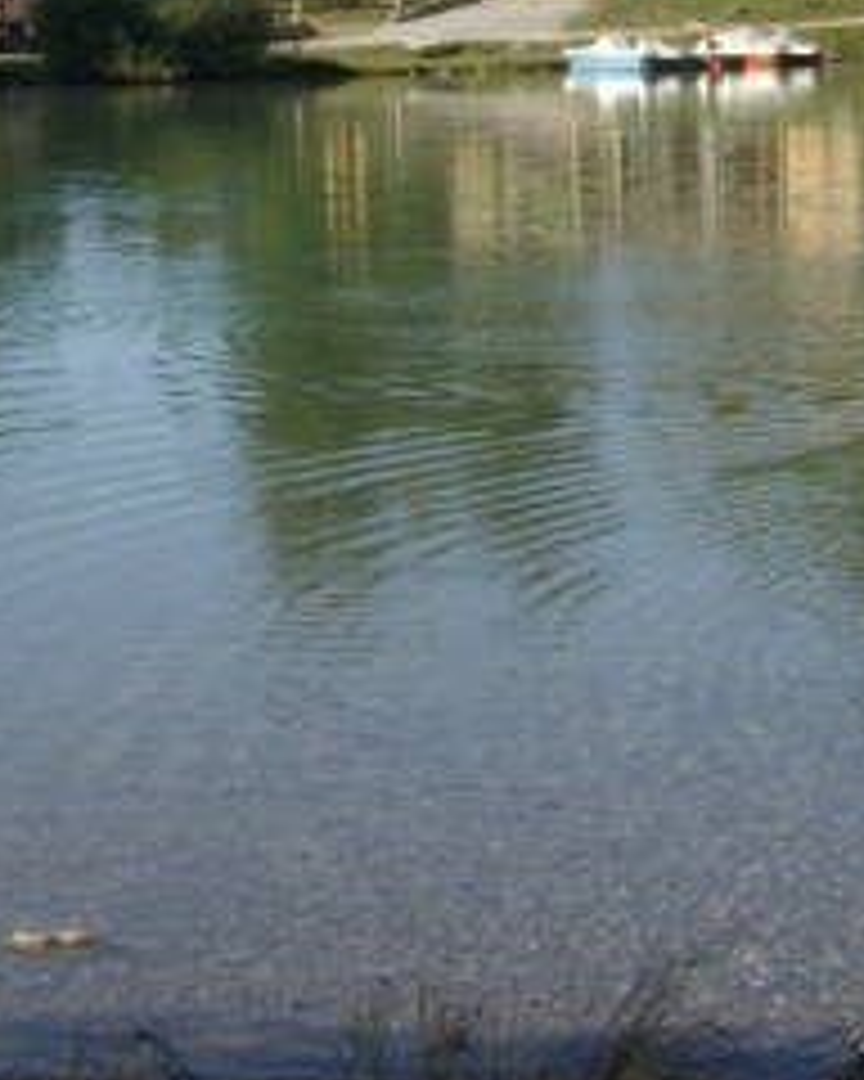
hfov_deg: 14.6
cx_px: 583
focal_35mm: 105
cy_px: -72
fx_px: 3356
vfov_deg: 17.7
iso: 80
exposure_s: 1/400
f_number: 4.8
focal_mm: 6
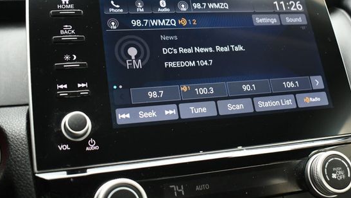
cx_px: 191
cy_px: 64
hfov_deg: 42.1
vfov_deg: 24.3
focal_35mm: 49
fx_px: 456
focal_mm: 27
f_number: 4
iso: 800
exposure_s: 1/200
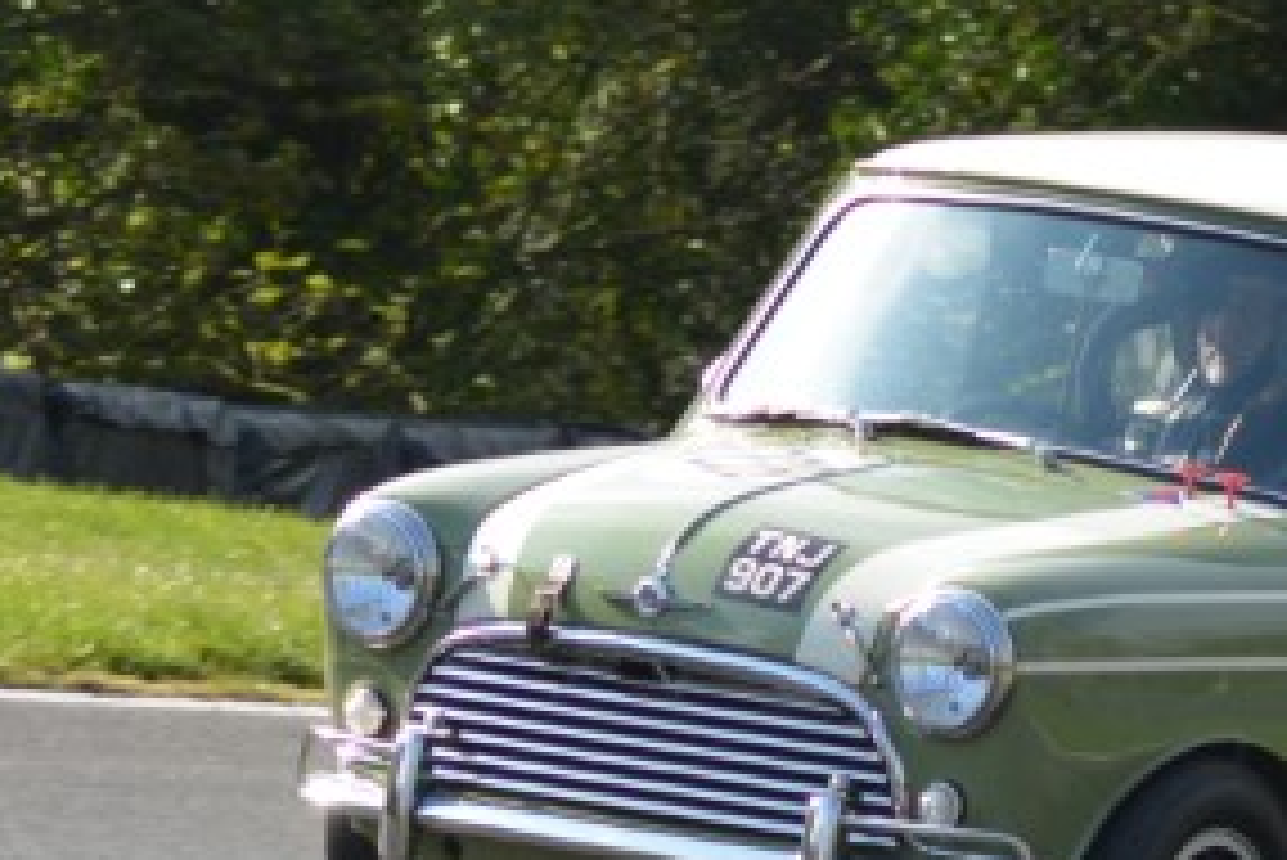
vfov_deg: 3.6
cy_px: 673
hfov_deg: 5.3
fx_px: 13778
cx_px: 1134
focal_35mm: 385
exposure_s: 1/640
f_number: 6.3
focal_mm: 105
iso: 400
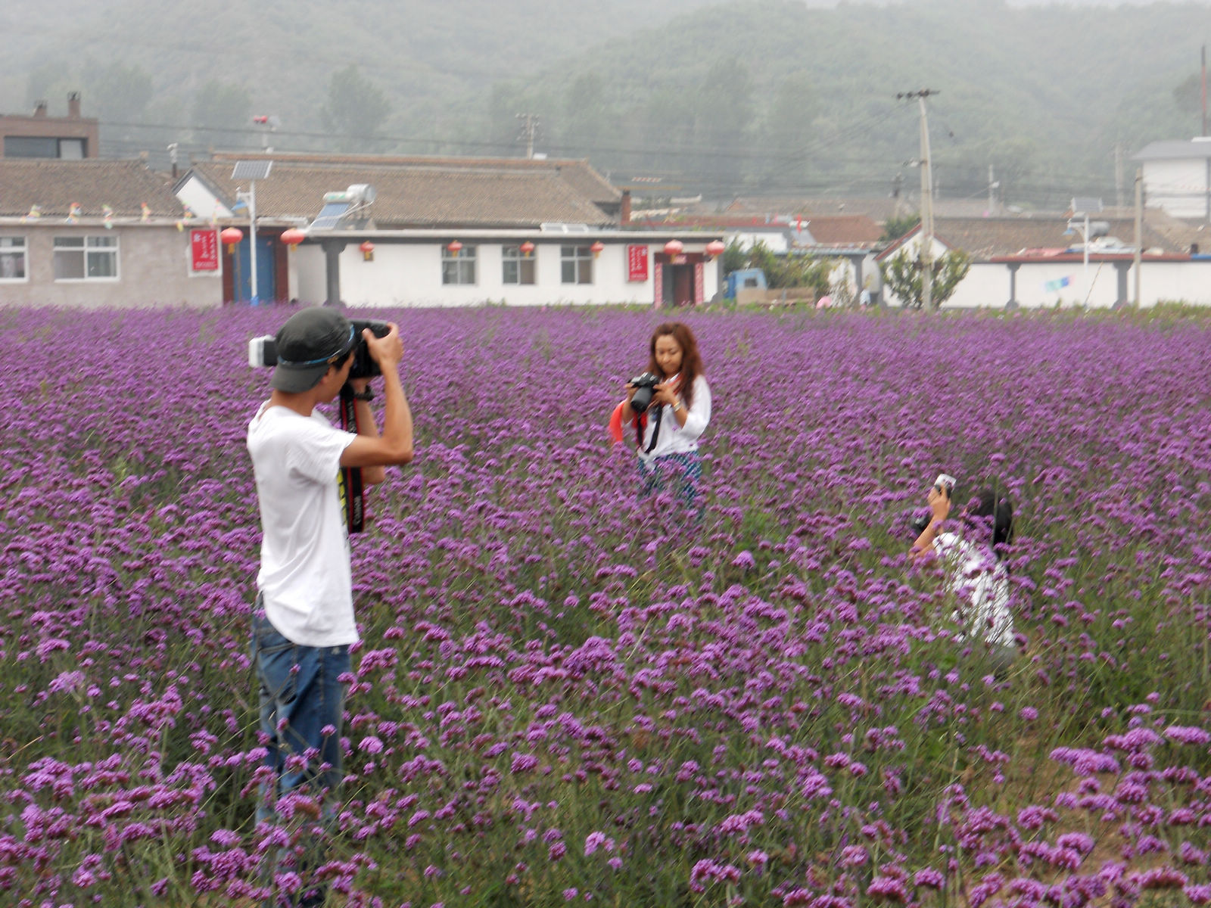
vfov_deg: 19.1
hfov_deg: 25.3
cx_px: 606
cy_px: 454
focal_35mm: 77
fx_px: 2694
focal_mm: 13.9
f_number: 5.9
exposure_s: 1/50
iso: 80
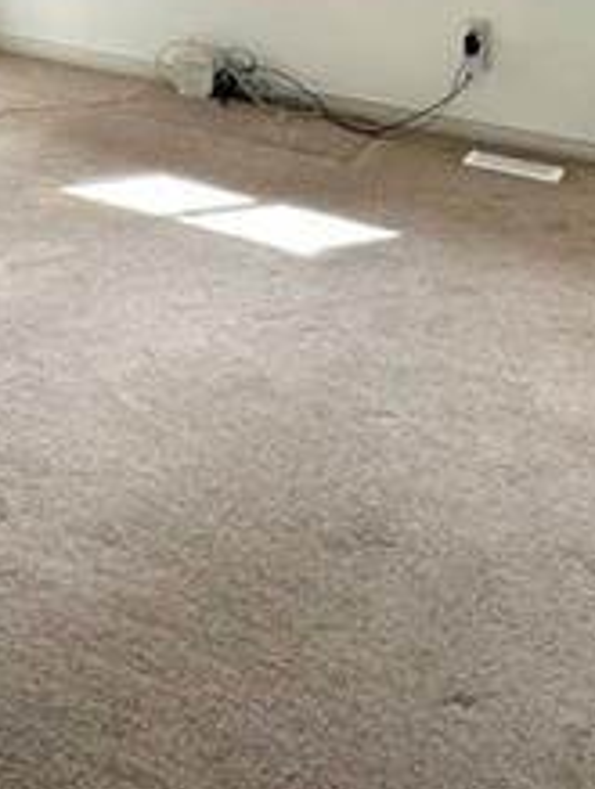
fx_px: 1120
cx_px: 155
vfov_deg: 30.9
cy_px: -223
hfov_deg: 29.3
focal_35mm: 49
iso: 40
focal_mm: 2.22
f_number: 2.2
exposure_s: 1/352
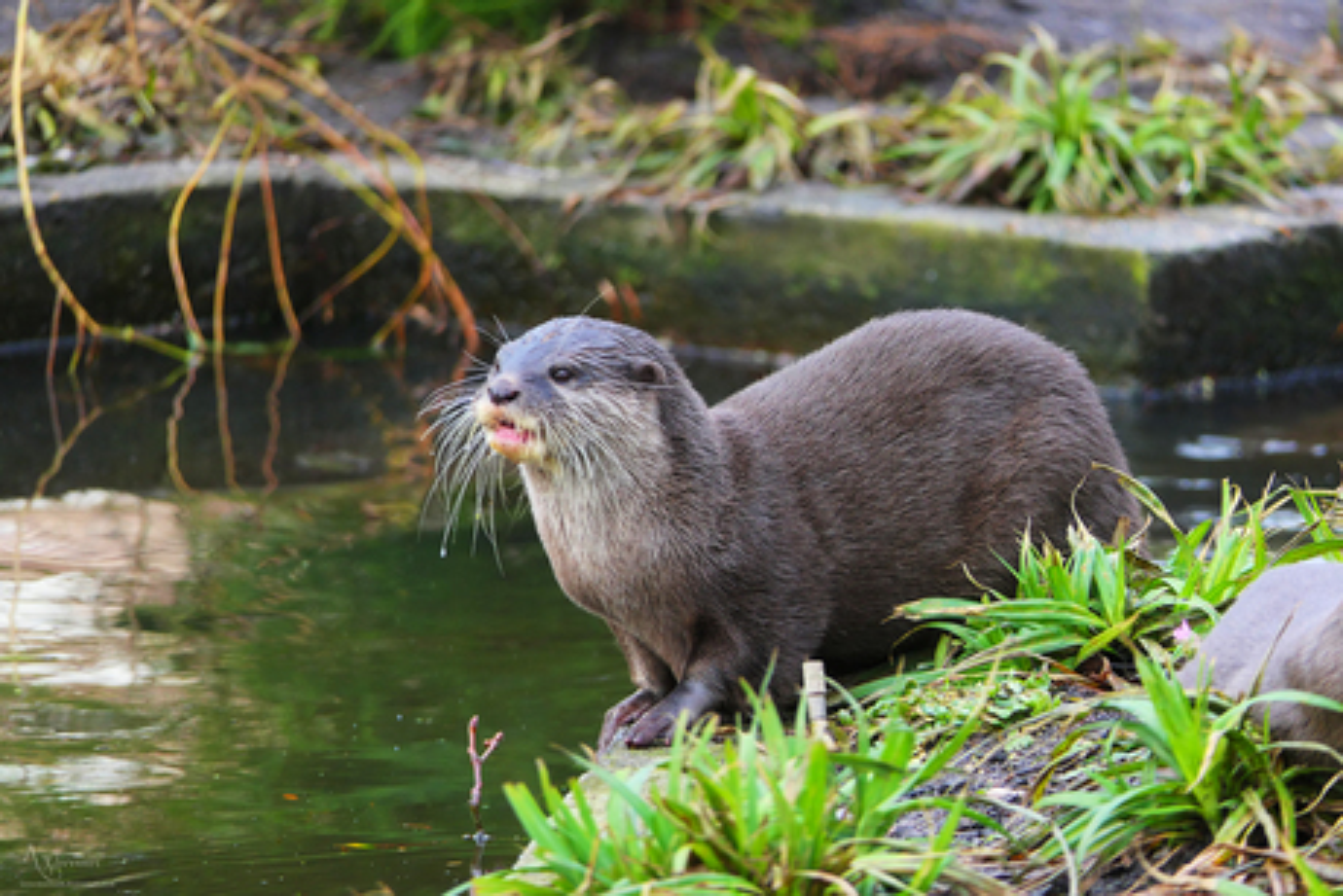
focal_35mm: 479
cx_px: 672
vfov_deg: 2.9
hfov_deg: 4.3
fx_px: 17874
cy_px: 448
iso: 640
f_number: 4.5
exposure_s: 1/125
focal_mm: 175.7
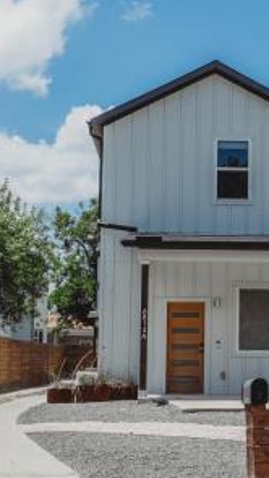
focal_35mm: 67
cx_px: 188
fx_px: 849
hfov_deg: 17.9
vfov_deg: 31.4
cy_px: 238
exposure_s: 1/60
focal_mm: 28
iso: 125
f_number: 16
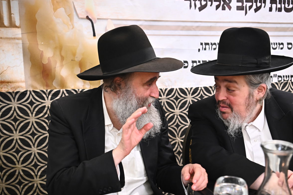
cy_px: 105
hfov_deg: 43.5
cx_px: 171
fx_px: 366
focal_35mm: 45
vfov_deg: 29.8
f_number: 3.2
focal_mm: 38
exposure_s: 1/125
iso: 3200
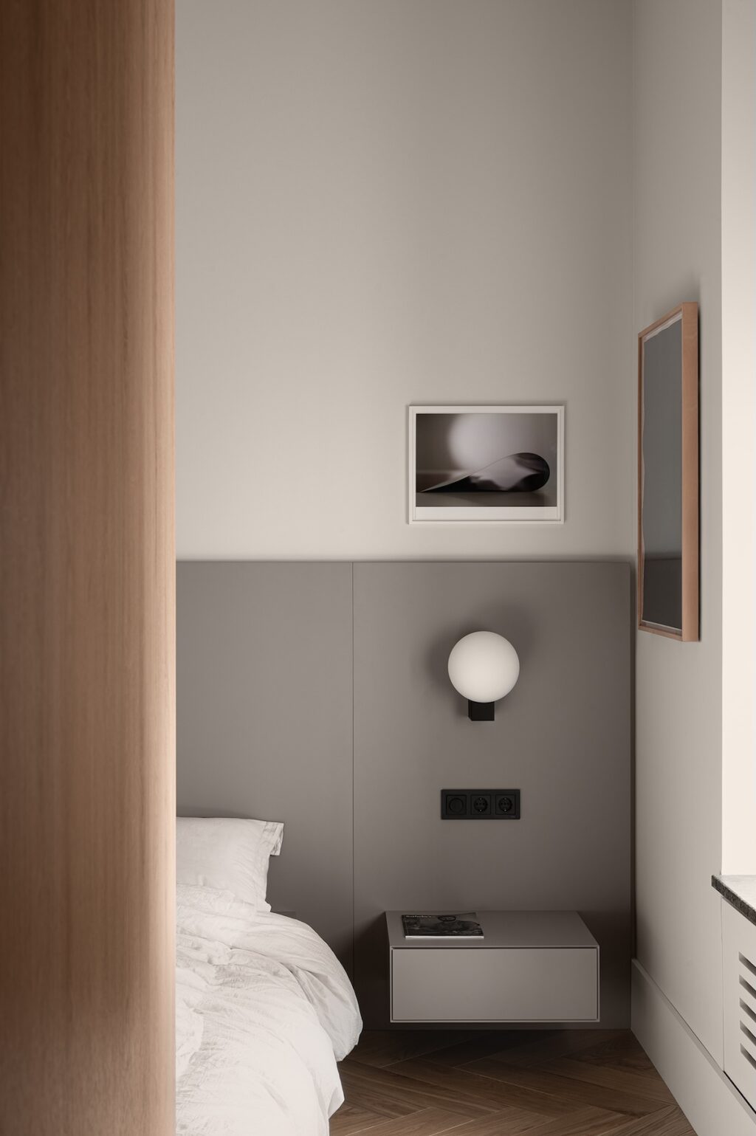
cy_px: 568
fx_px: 1609
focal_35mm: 51
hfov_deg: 26.4
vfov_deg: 38.9
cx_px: 378
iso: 200
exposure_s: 1/3
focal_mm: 51
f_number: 13
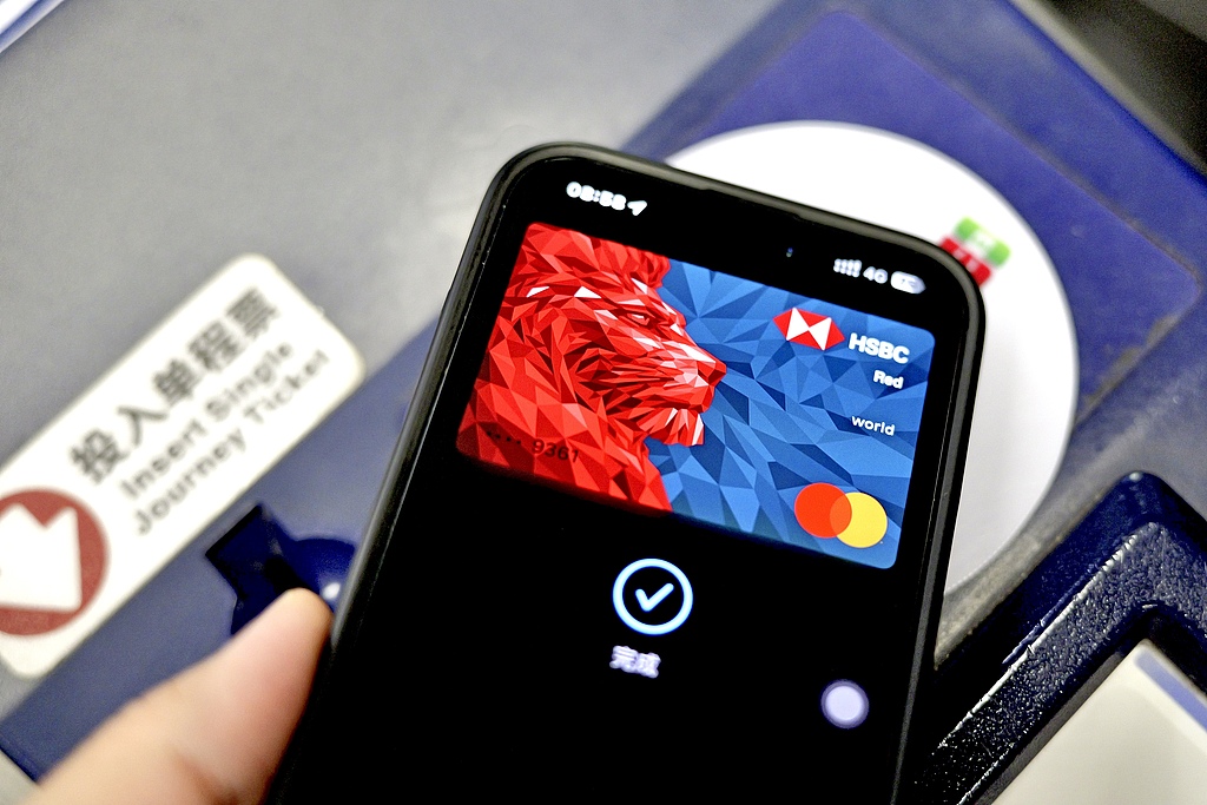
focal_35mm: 40
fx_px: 1341
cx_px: 604
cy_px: 402
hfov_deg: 48.5
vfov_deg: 33.4
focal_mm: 40
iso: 3200
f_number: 2.8
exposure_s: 1/320
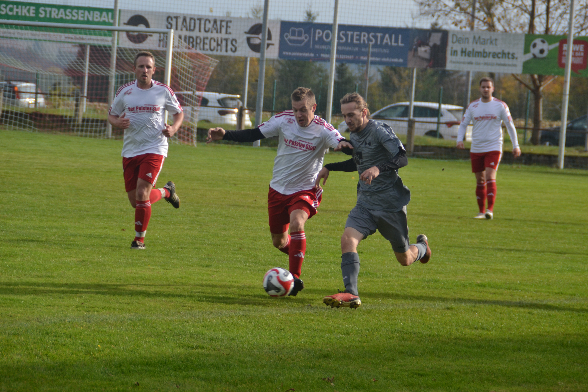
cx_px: 294
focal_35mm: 300
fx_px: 4900
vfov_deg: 4.6
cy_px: 196
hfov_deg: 6.9
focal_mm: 200
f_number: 6.3
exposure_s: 1/640
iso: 400
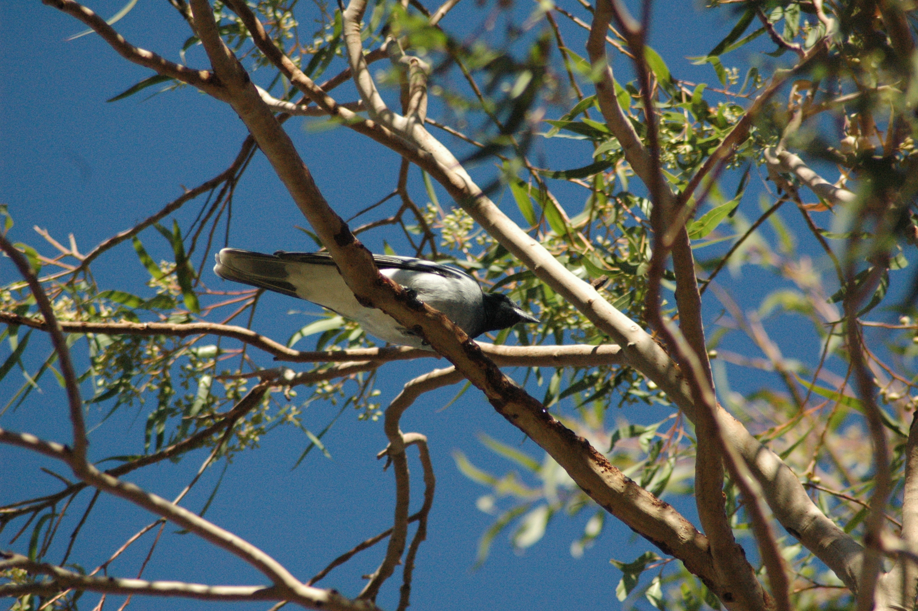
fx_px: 11465
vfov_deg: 3.1
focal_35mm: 450
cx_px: 459
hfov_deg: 4.6
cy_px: 306
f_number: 6.3
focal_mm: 300
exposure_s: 1/2500
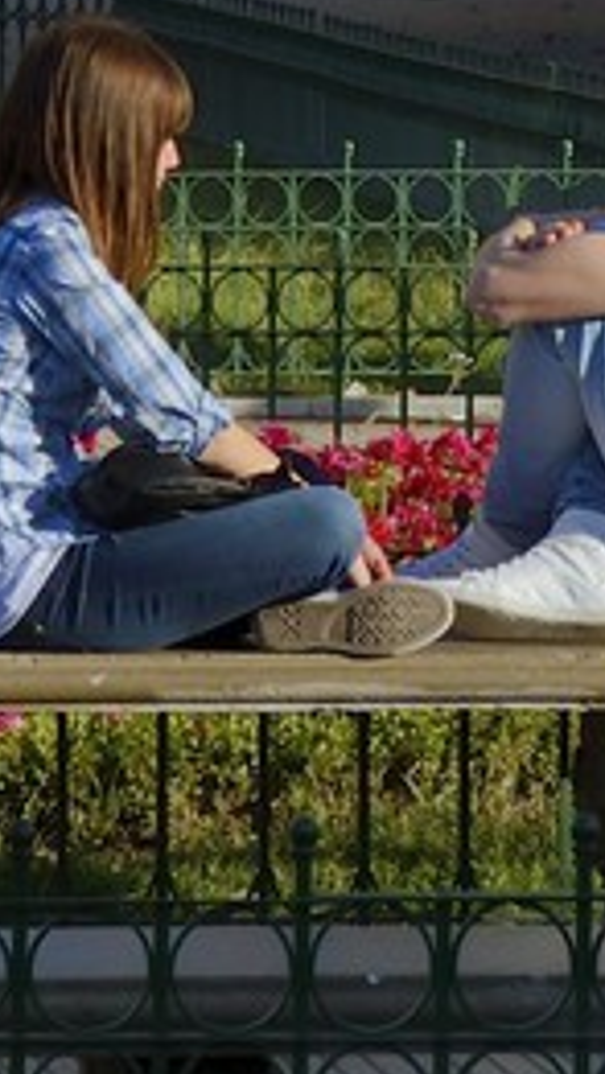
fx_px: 12793
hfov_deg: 2.7
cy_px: -1975
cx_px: 167
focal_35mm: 449
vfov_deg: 4.6
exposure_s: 1/160
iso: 200
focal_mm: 70
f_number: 11
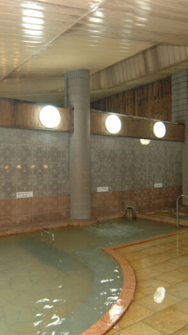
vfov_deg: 66.1
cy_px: 170
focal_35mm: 29
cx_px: 82
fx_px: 257
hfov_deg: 40.1
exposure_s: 1/15
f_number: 4
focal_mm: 12
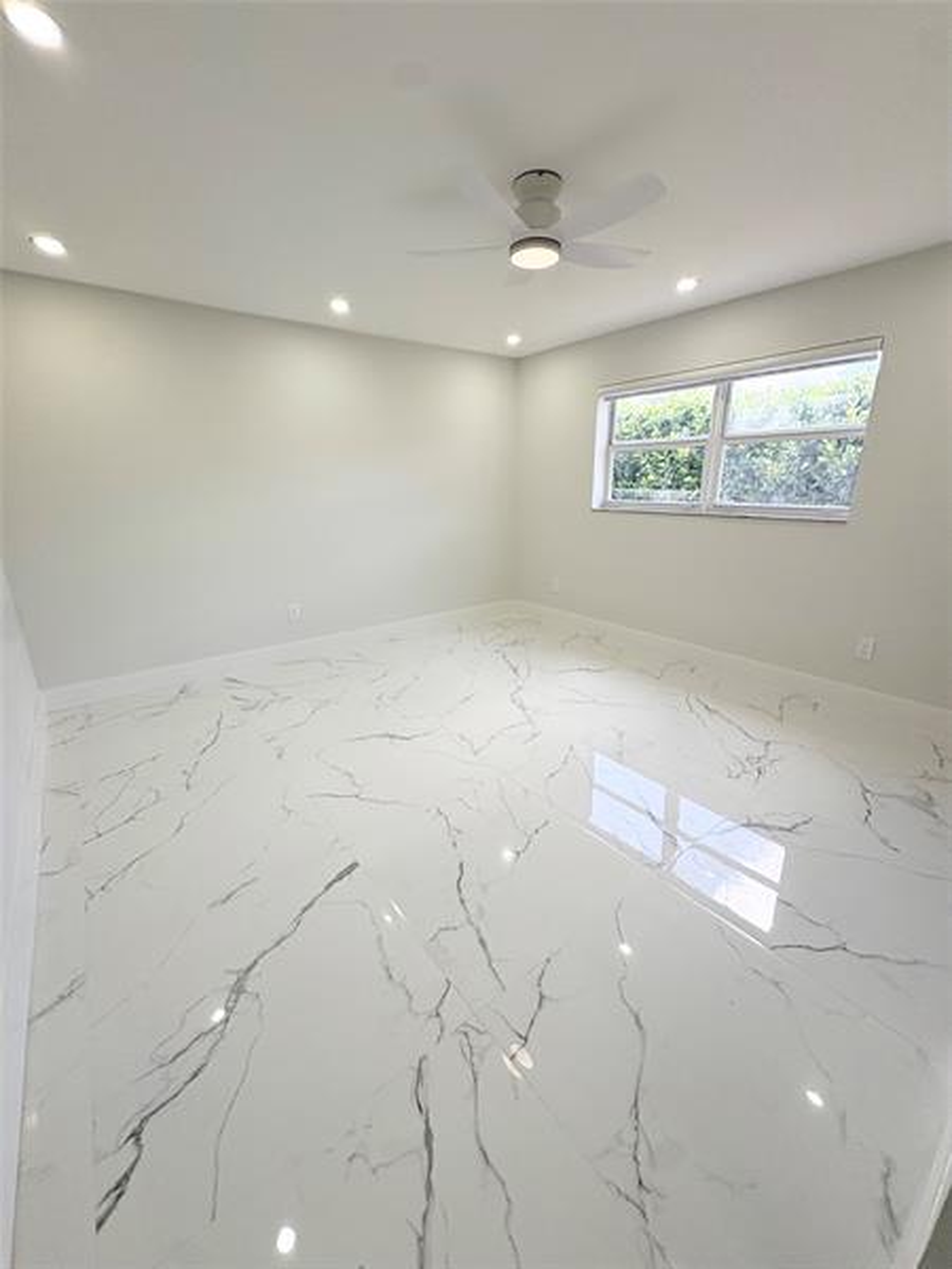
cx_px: 476
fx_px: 513
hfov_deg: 85.7
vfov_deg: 102.1
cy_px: 634
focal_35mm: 14
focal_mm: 2.22
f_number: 2.2
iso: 64
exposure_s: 1/124
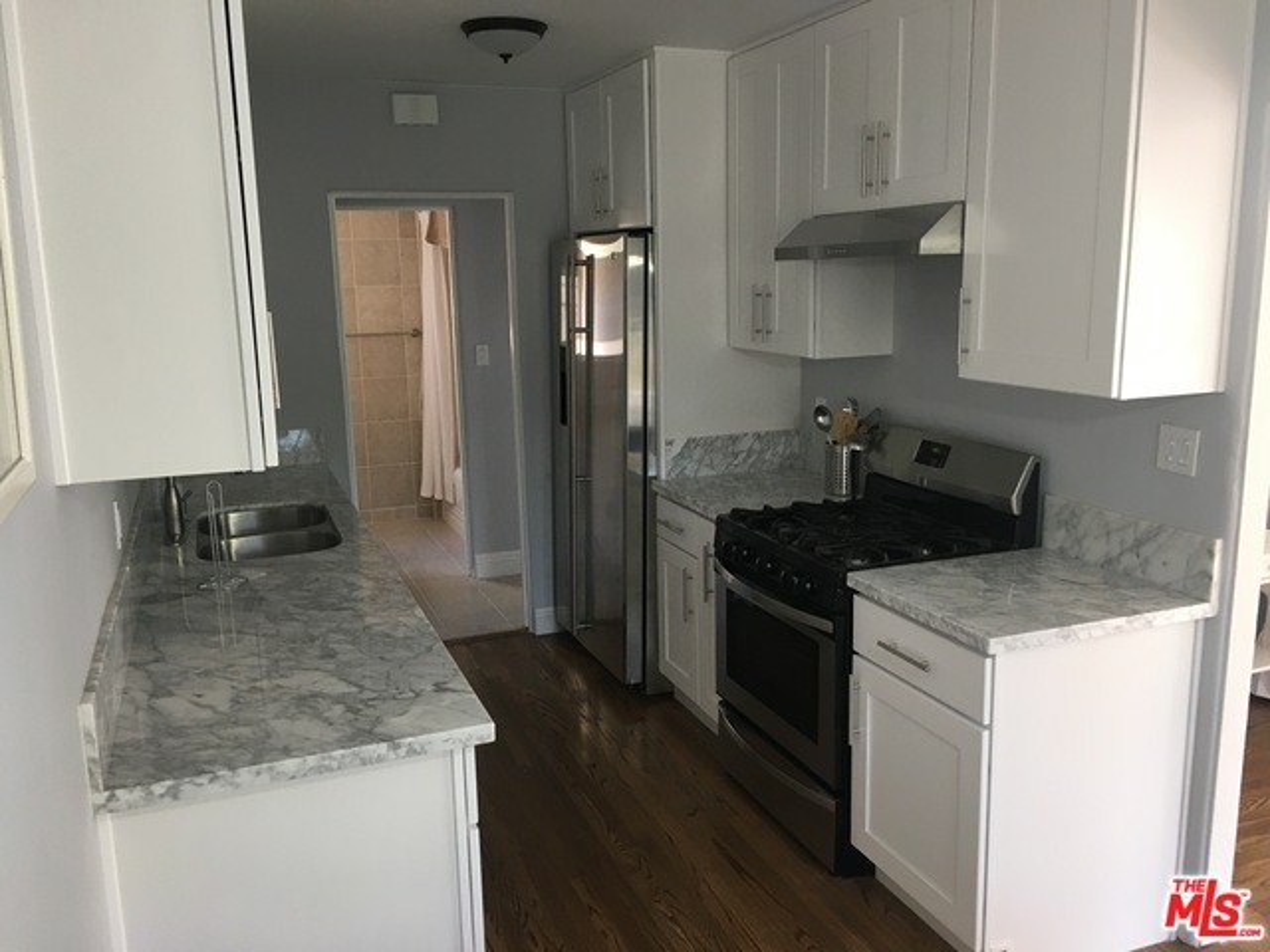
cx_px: 635
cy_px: 476
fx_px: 1064
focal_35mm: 29
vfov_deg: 48.2
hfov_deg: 61.7
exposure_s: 1/30
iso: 40
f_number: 2.2
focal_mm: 4.15
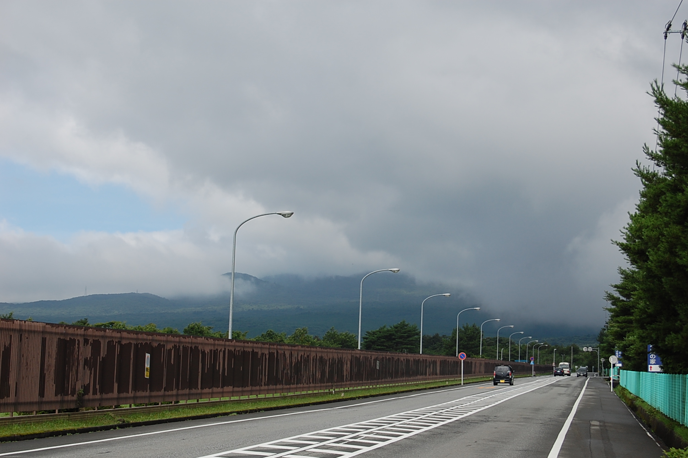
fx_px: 1575
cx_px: 344
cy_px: 229
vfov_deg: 16.5
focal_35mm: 82
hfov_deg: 24.6
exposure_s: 1/400
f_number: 10
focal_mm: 55
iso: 200
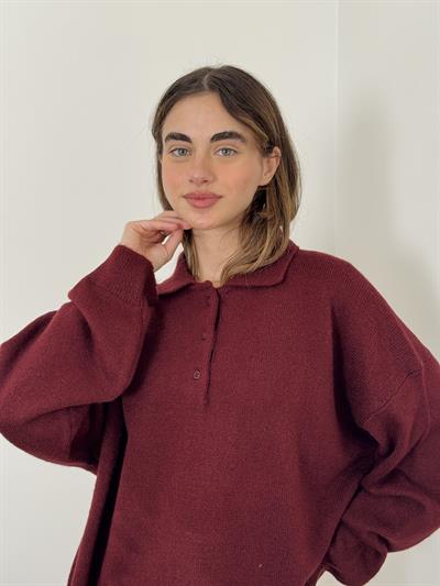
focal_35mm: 48
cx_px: 220
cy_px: 293
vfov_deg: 39.6
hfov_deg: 30.3
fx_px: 813
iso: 100
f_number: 1.78
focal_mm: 6.76
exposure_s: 1/65
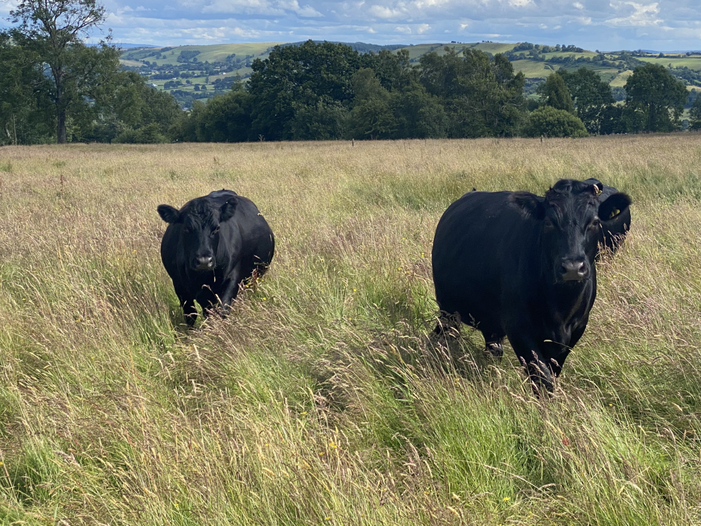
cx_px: 425
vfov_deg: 21.6
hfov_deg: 28.5
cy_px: 226
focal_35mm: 68
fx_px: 1377
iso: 20
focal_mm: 6
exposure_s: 1/1597
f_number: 2
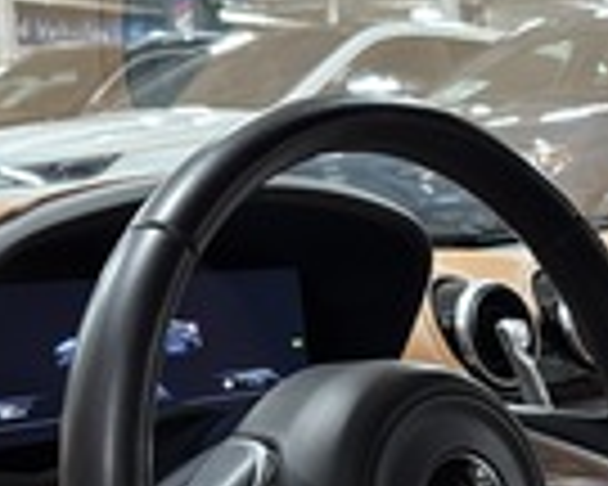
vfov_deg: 18.8
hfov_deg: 23.5
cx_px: 545
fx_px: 1422
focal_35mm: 79
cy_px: 502
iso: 320
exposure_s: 1/60
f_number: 1.6
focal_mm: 5.96
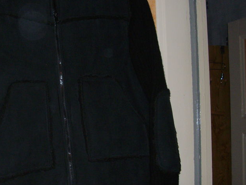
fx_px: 419
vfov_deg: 24.8
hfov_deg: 32.1
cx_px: 60
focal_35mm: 59
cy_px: 90
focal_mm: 6.2
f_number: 2.8
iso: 160
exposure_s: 1/50
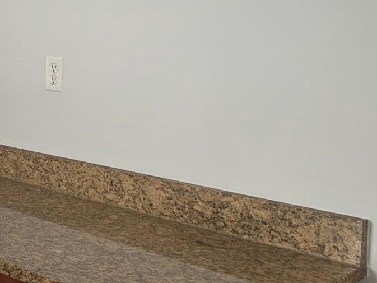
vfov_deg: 20.0
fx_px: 795
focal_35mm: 73
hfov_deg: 24.6
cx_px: -50
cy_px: 57
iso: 80
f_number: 1.78
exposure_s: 1/120
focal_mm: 6.76
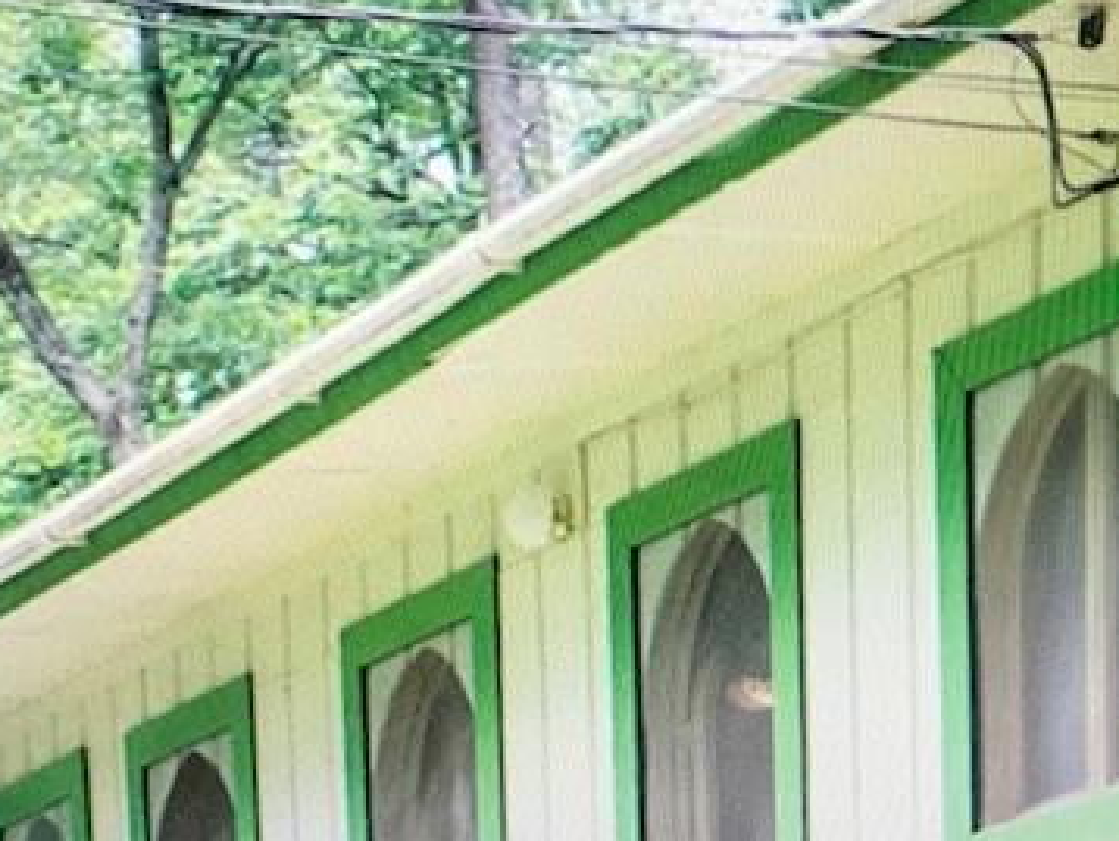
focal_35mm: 50
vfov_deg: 28.5
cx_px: 466
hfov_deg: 38.1
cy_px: 669
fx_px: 1617
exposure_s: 1/40
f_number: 1.8
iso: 20
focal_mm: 3.99
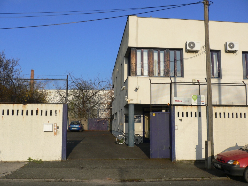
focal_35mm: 35
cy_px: 93
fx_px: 251
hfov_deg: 52.6
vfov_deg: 40.7
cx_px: 124
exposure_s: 1/640
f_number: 5.6
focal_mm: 5.8
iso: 100
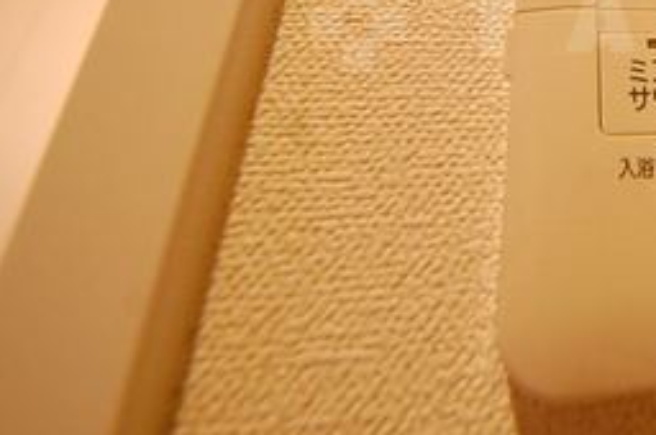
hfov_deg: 47.8
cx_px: 694
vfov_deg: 39.5
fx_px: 546
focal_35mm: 30
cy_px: 23
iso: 800
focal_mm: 8
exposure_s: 1/30
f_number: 4.5
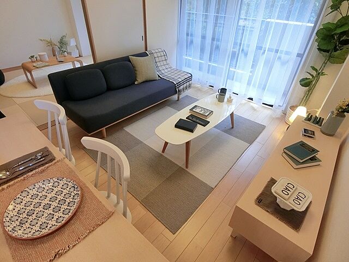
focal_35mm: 19
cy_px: 131
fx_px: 192
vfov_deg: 68.7
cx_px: 174
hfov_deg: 84.7
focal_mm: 4.06
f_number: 2.7
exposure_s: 1/125
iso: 400
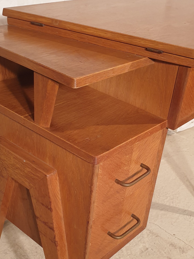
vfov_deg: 40.2
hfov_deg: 30.9
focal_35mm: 47
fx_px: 351
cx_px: 96
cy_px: 161
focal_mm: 4.3
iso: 100
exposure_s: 1/50
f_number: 2.4
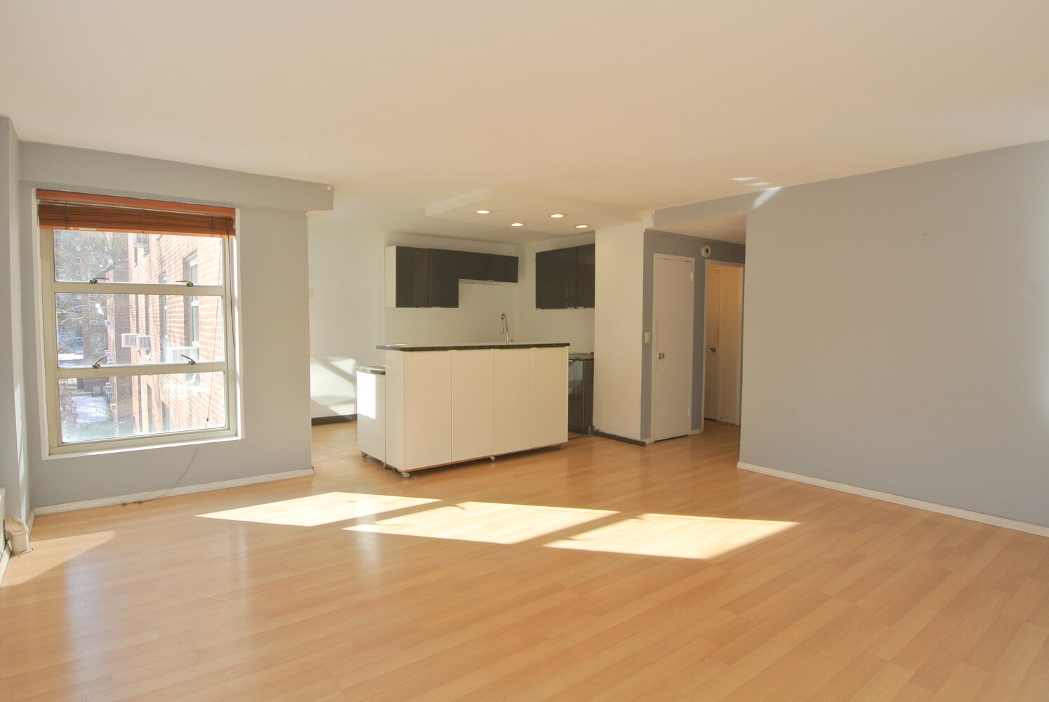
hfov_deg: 89.9
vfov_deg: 67.5
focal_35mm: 18
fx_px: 525
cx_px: 524
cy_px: 351
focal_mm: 6.7
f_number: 8
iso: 100
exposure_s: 1/60
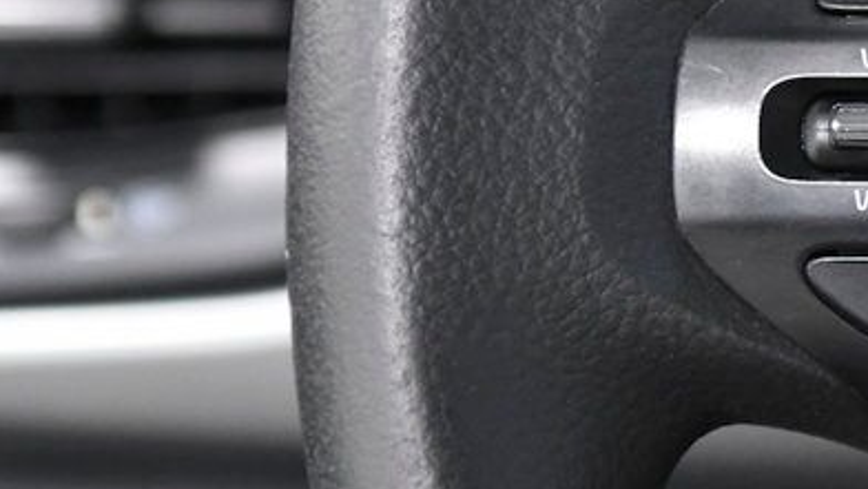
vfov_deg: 6.2
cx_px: 1010
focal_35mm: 197
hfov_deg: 10.8
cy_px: 147
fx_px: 4537
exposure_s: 1/160
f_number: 3.5
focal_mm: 48
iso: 2500
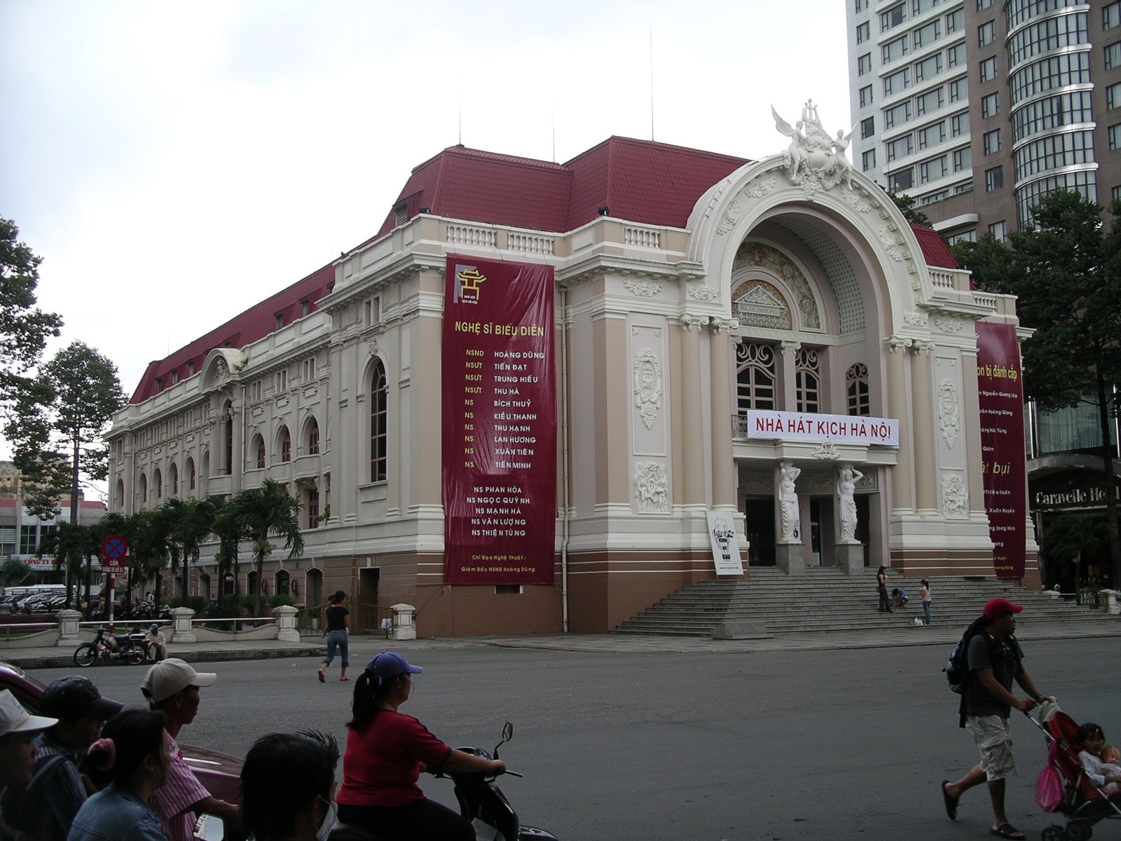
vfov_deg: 32.2
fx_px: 1457
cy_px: 420
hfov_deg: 42.1
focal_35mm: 45
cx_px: 560
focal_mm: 9.3
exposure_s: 1/100
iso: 64
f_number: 3
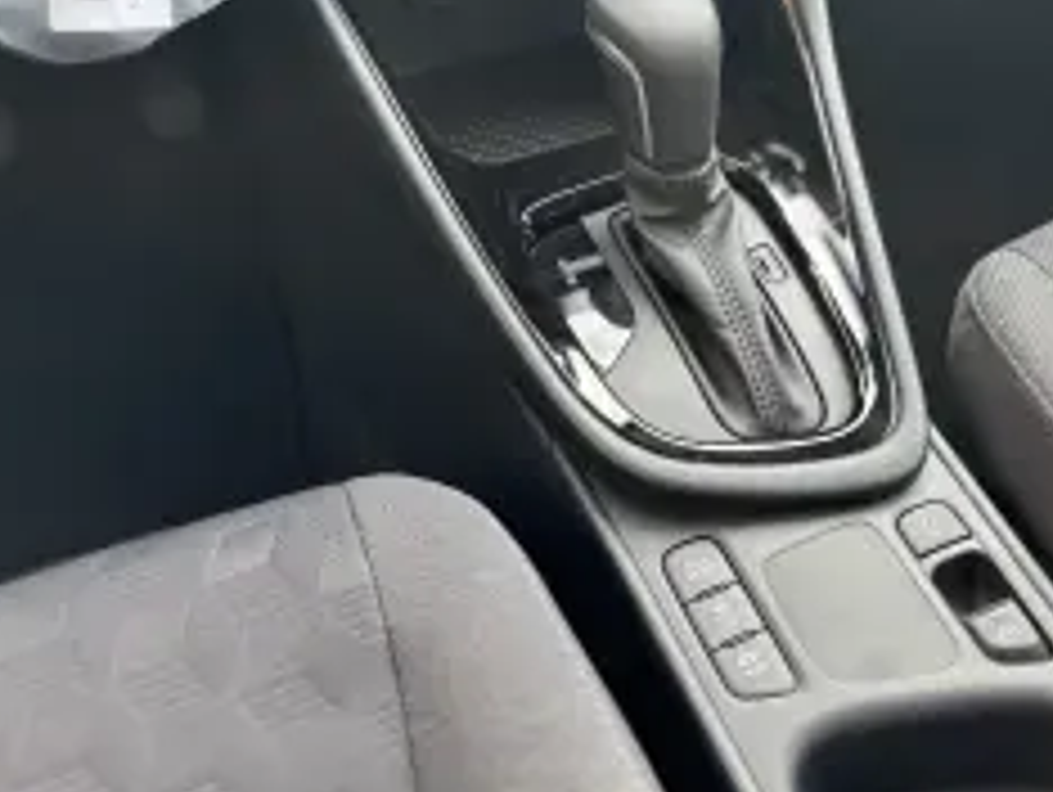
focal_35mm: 40
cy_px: 256
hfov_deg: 46.5
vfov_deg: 35.6
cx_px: 630
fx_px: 1218
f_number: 1.6
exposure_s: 1/121
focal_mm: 5.96
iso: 64
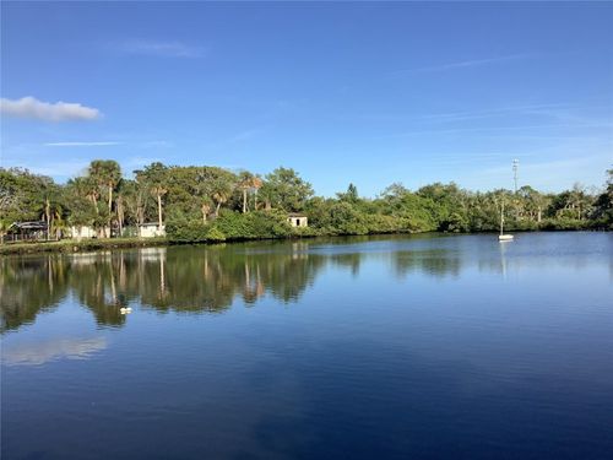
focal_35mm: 31
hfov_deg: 58.4
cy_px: 230
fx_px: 549
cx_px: 306
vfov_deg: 45.4
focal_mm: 3.3
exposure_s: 1/1431
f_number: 2.4
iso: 25
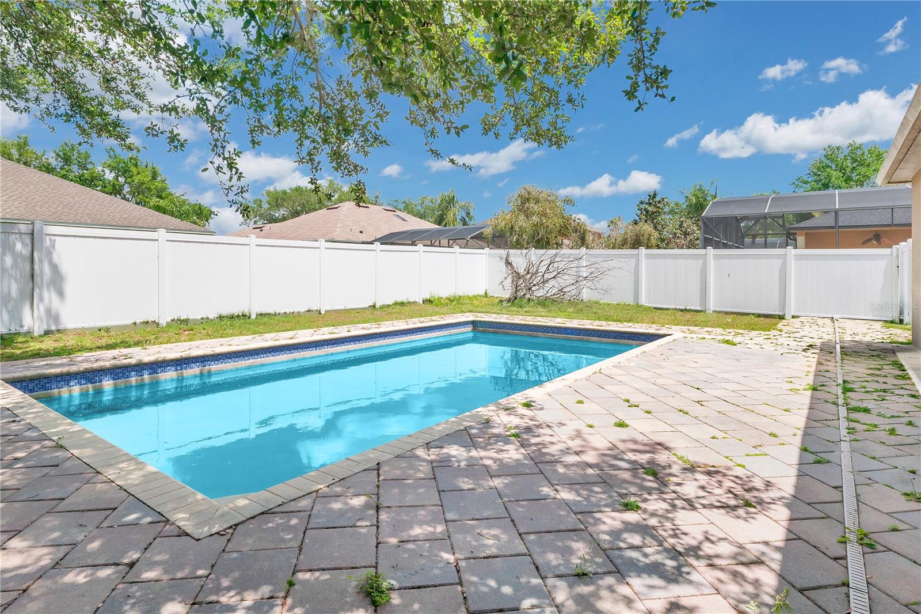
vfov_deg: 67.4
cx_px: 460
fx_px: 460
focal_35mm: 18
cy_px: 307
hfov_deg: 90.0
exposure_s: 1/2000
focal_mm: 12
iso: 400
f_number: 7.1
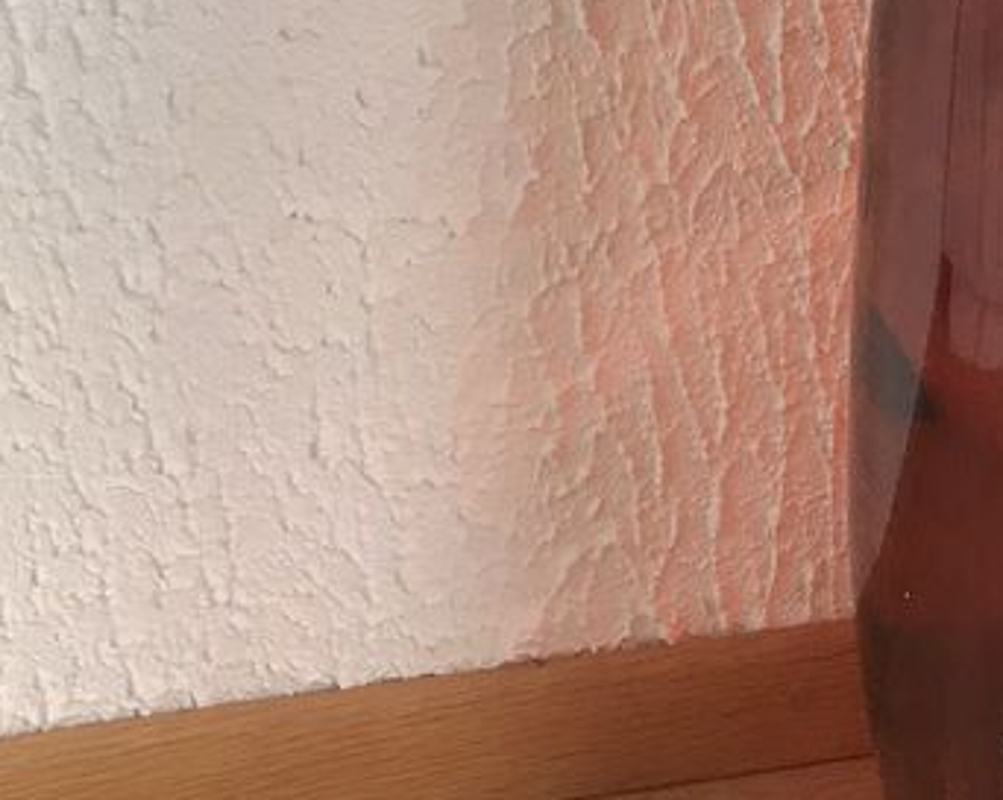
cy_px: -193
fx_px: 2373
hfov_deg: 22.9
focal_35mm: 80
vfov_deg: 18.1
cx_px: 994
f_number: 1.8
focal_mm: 3.99
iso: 25
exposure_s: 1/33
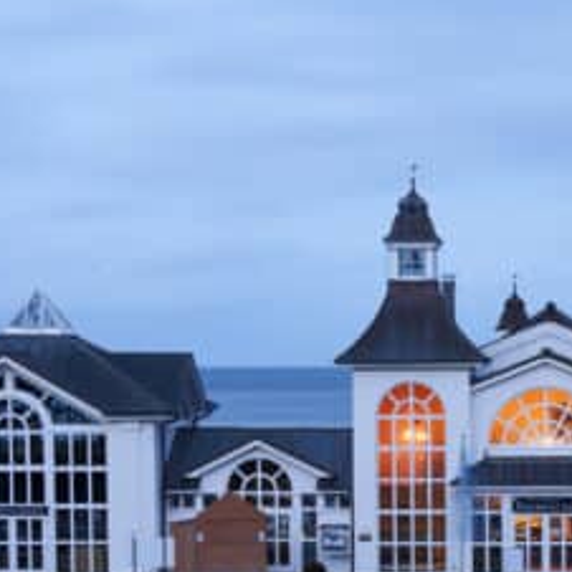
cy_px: 582
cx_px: 537
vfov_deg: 12.9
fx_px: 2486
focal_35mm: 133
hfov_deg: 13.0
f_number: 16
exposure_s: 15
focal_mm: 46
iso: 1000
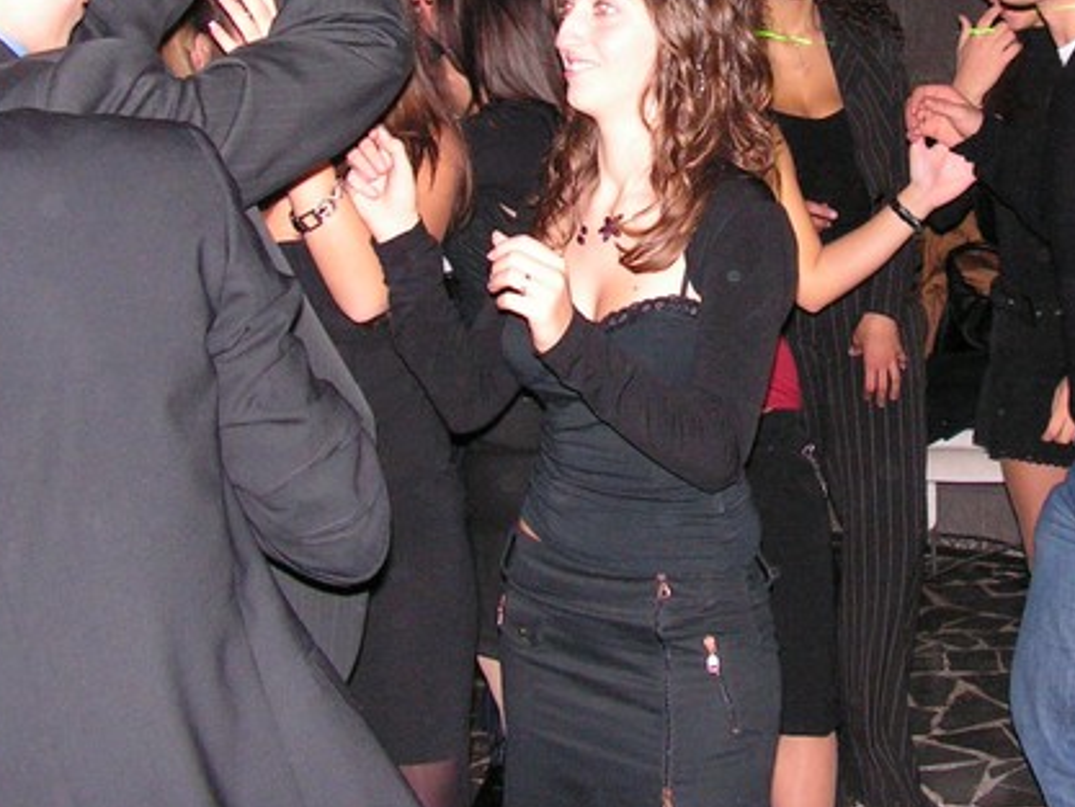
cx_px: 786
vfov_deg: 21.0
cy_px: 119
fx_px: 2143
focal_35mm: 69
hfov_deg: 27.8
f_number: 3.2
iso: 200
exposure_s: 1/40
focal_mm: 6
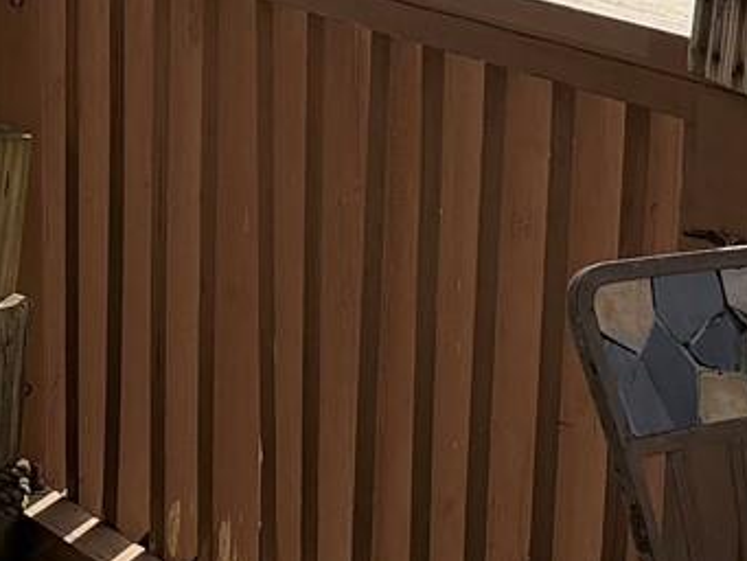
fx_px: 3109
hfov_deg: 13.6
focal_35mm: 144
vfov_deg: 10.3
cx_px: 127
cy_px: 101
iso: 100
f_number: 1.78
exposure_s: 1/2232
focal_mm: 6.76
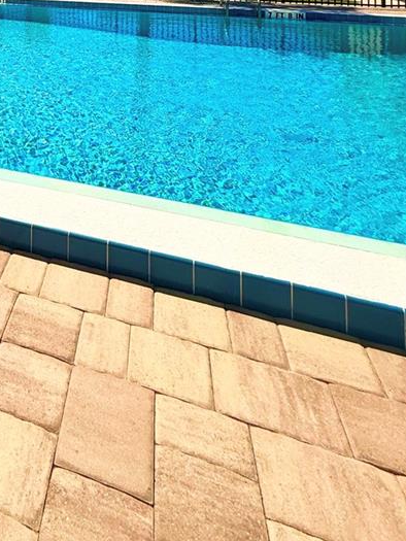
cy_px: -61
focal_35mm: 32
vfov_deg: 43.3
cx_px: -55
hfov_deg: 36.4
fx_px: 500
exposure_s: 1/4762
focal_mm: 2.22
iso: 50
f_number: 2.2
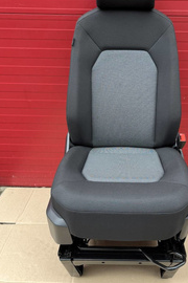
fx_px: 282
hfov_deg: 36.6
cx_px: 122
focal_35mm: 36
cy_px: 123
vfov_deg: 53.0
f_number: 1.6
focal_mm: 5.1
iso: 40
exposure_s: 1/250
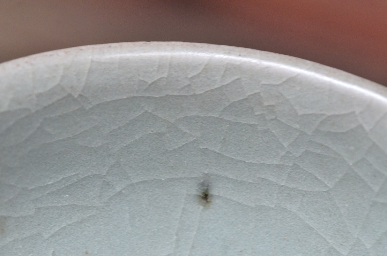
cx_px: 194
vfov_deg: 8.7
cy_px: 128
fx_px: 1690
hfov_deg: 13.1
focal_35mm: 158
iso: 2500
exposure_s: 1/30
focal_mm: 105
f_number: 6.3
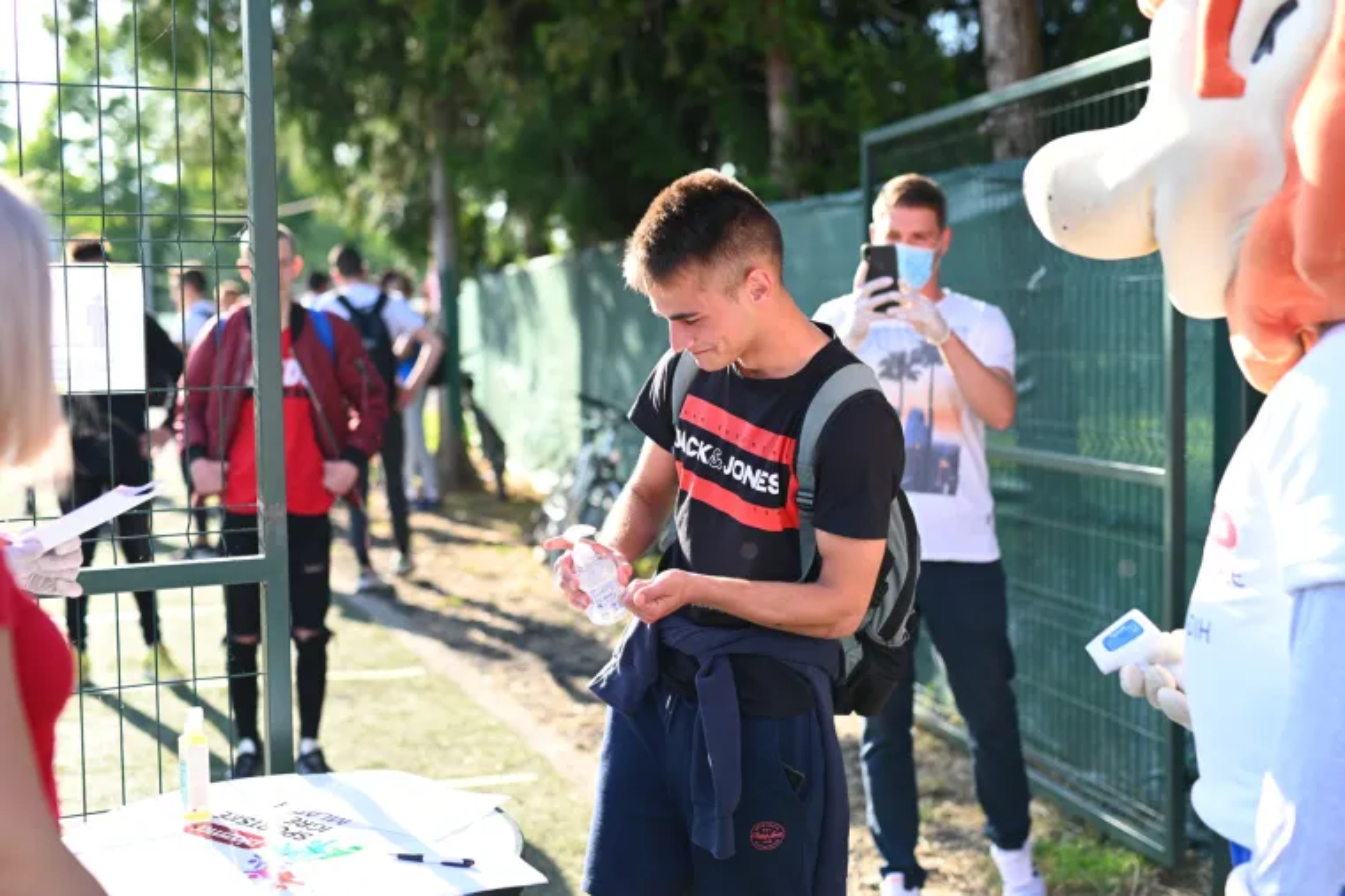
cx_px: 672
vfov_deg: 27.0
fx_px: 1867
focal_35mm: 50
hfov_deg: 39.6
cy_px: 448
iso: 160
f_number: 2.5
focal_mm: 50
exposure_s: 1/640
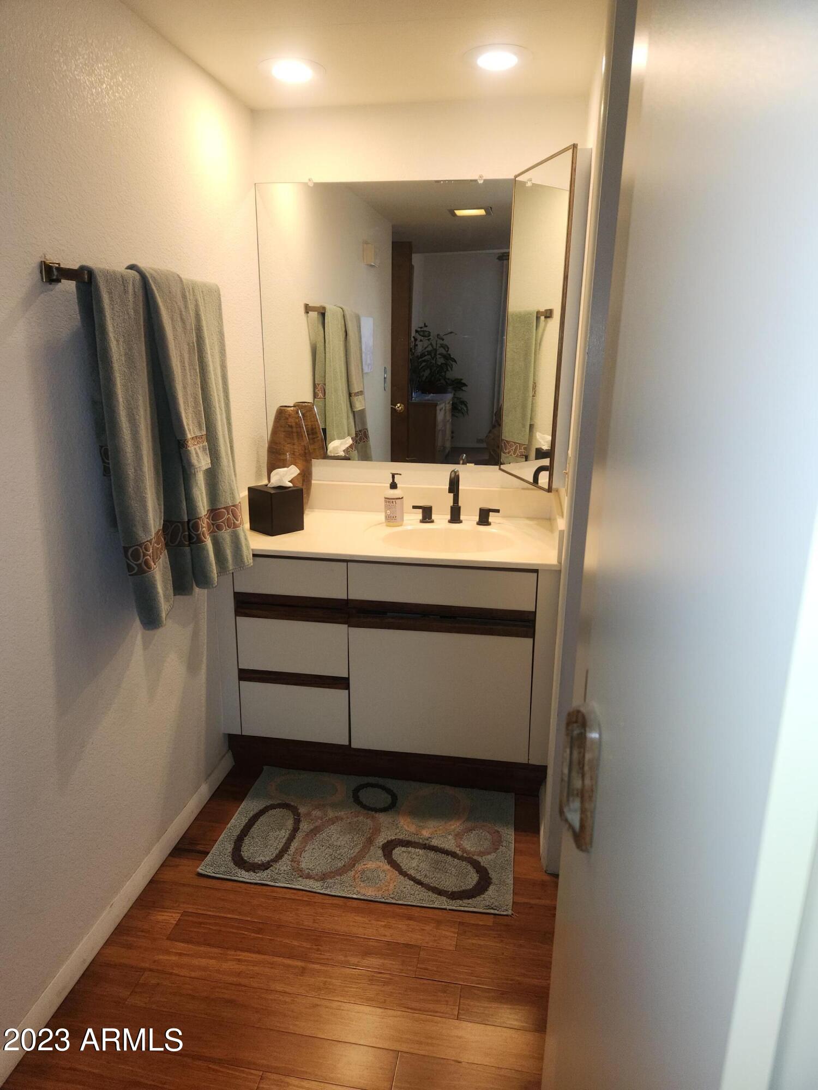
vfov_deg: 73.9
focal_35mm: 23
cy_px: 545
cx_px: 409
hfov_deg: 58.9
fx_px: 725
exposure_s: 1/60
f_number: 1.8
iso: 64
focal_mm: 5.4
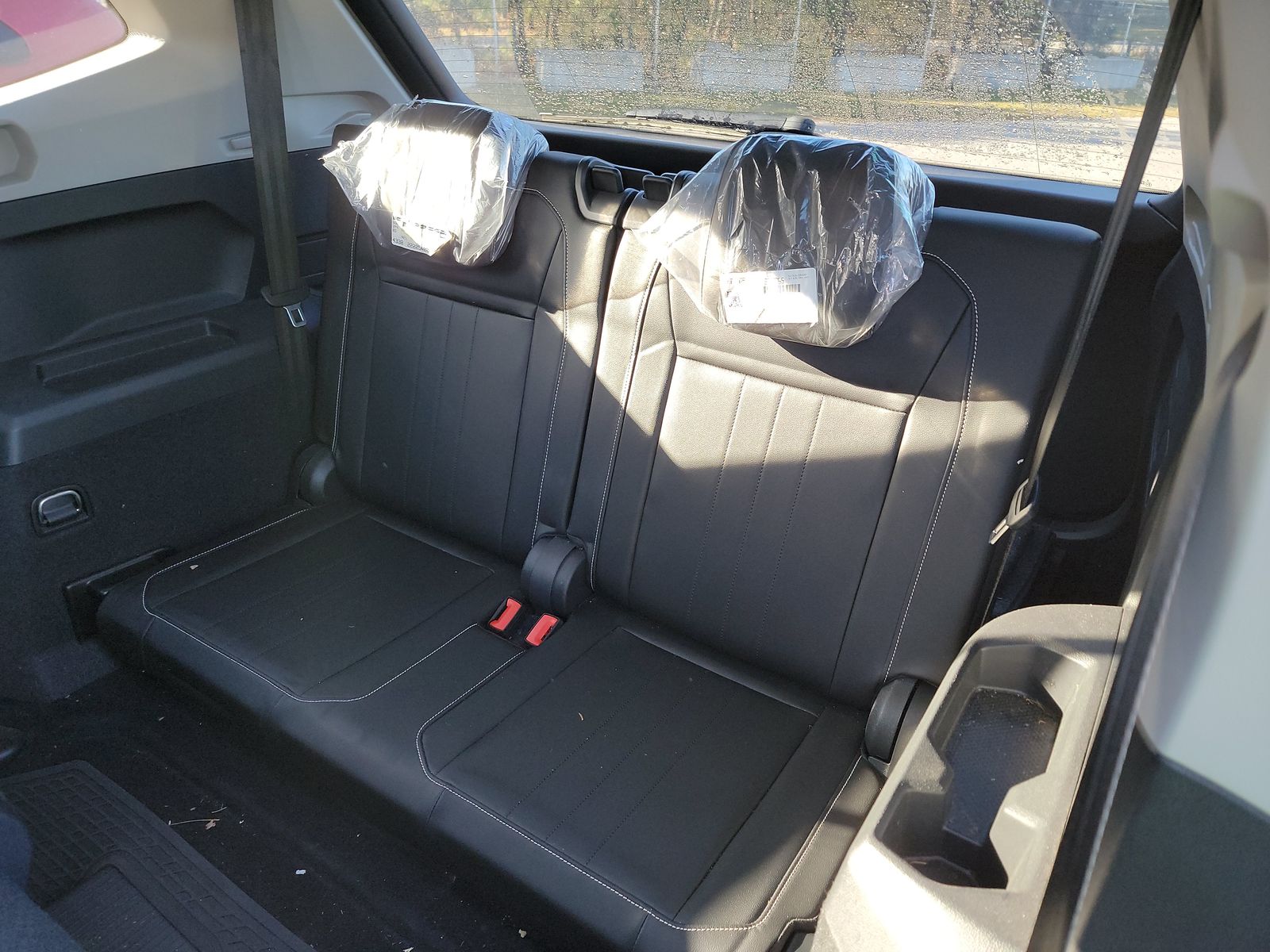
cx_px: 635
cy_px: 476
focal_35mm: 24
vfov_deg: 56.8
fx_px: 881
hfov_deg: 71.6
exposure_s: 1/59
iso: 423
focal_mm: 6.7
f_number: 1.8
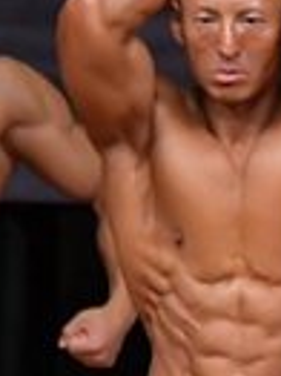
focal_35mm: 1541
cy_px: 525
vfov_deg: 1.3
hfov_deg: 1.0
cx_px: 971
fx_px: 16706
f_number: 5.6
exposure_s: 1/400
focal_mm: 180
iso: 4000
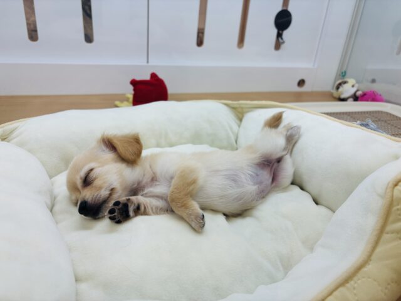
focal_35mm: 26
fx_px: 301
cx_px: 200
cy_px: 150
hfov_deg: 67.3
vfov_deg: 53.1
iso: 32
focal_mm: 5.96
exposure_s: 1/108
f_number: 1.6
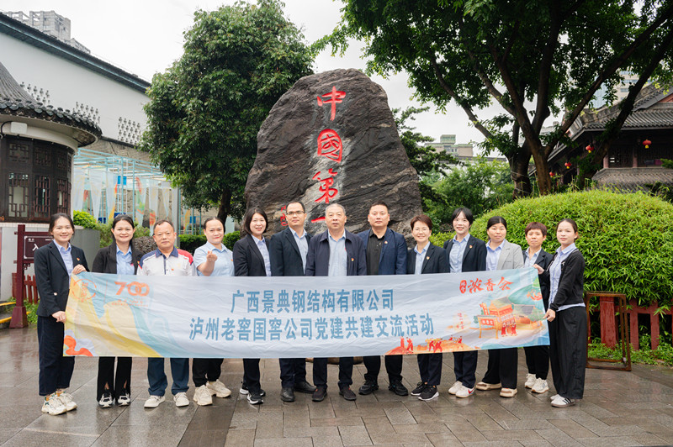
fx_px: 560
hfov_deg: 62.0
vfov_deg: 43.5
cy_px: 224
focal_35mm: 30
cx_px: 336
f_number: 8
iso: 1250
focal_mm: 30
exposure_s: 1/320
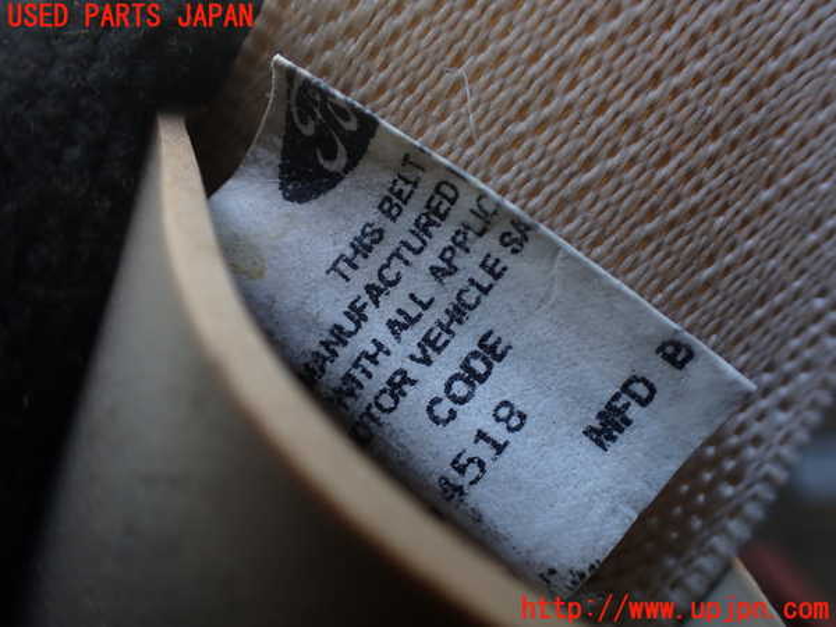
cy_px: 314
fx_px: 725
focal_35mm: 30
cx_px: 418
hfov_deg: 60.0
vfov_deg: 46.8
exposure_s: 1/125
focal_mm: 5.4
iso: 160
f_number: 2.3
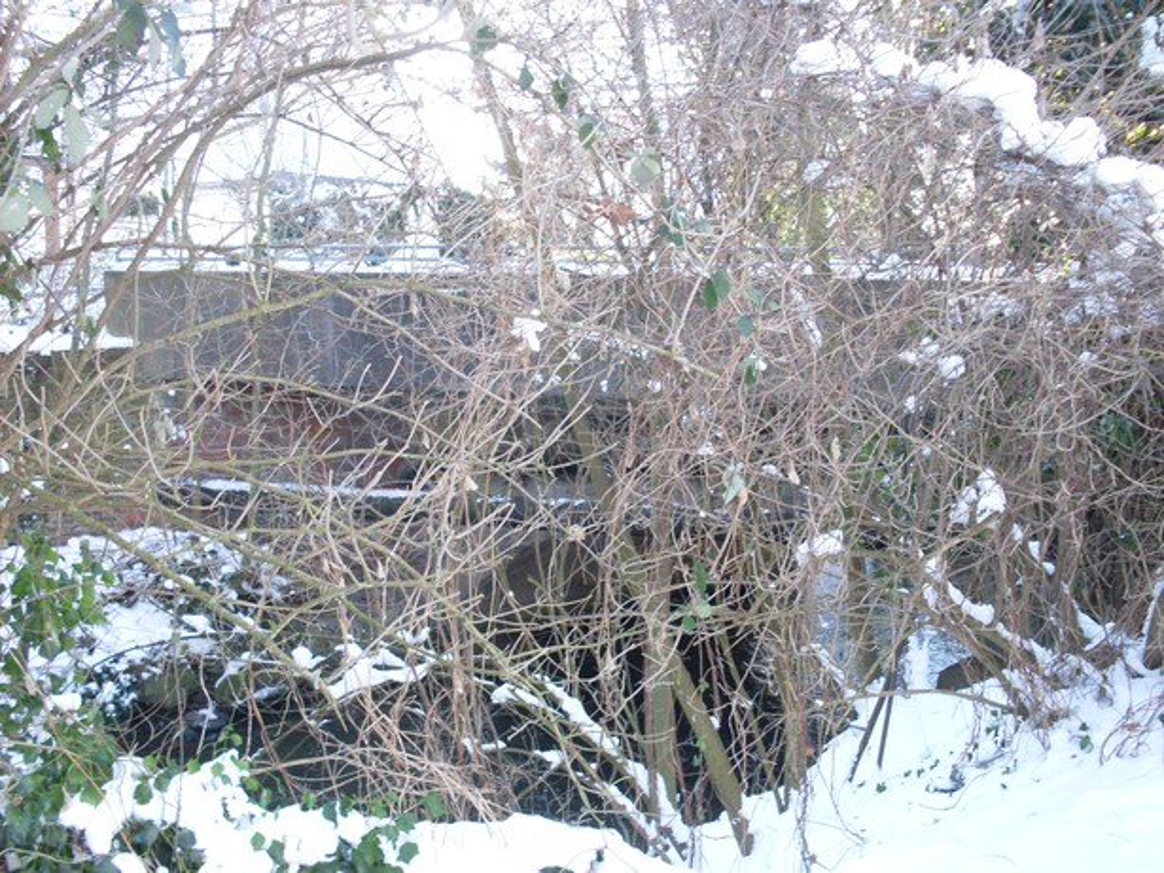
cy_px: 436
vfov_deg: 37.7
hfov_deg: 49.0
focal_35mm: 38
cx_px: 582
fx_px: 1278
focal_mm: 6.3
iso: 100
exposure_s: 1/60
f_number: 2.8
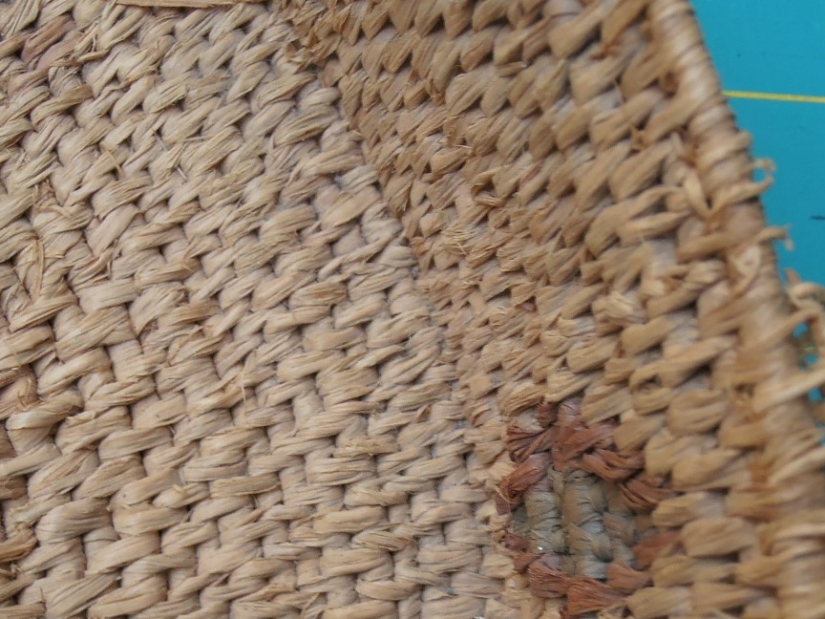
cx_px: 391
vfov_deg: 26.1
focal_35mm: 55
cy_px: 501
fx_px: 1311
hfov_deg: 34.9
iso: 125
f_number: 3.6
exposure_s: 1/25
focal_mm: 5.93
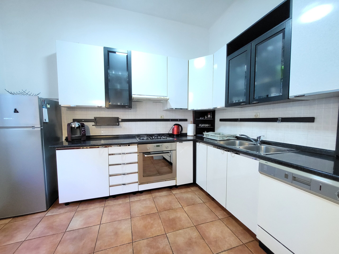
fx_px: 127
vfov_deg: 89.9
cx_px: 170
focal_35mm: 13
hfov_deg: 106.2
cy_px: 127
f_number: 2.2
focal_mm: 1.74
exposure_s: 1/33
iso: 800
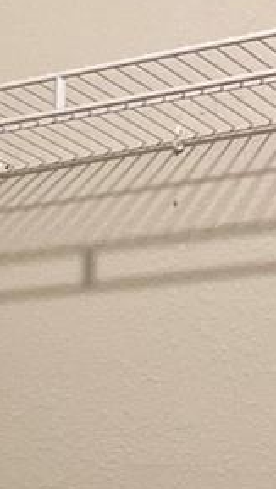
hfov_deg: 9.1
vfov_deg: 15.3
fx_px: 1701
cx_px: -93
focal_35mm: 131
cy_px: 699
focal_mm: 3
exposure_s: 1/60
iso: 100
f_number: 1.8
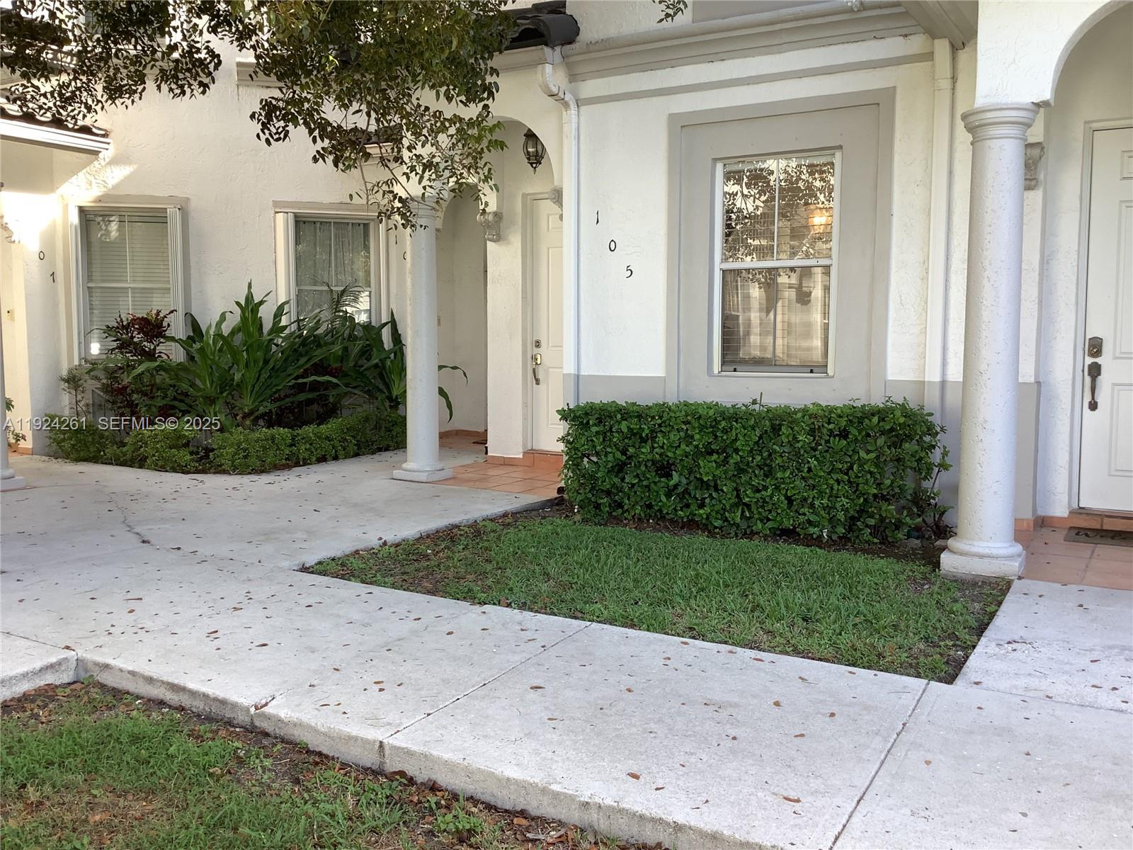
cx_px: 566
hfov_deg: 58.4
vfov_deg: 45.4
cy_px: 425
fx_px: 1015
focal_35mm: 31
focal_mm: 3.3
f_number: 2.4
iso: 25
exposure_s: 1/137
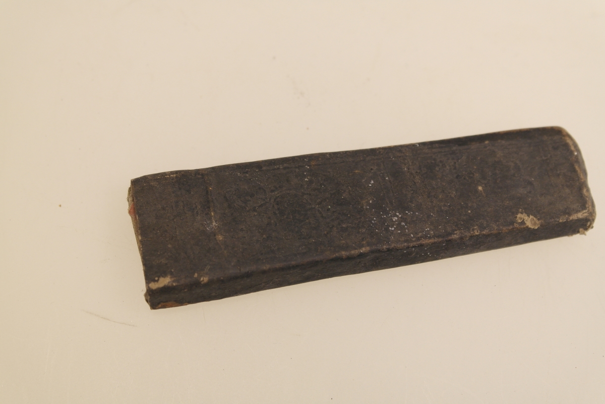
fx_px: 1294
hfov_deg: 26.3
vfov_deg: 17.7
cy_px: 202
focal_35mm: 77
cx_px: 302
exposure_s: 1/10
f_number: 7.1
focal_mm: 50
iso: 400
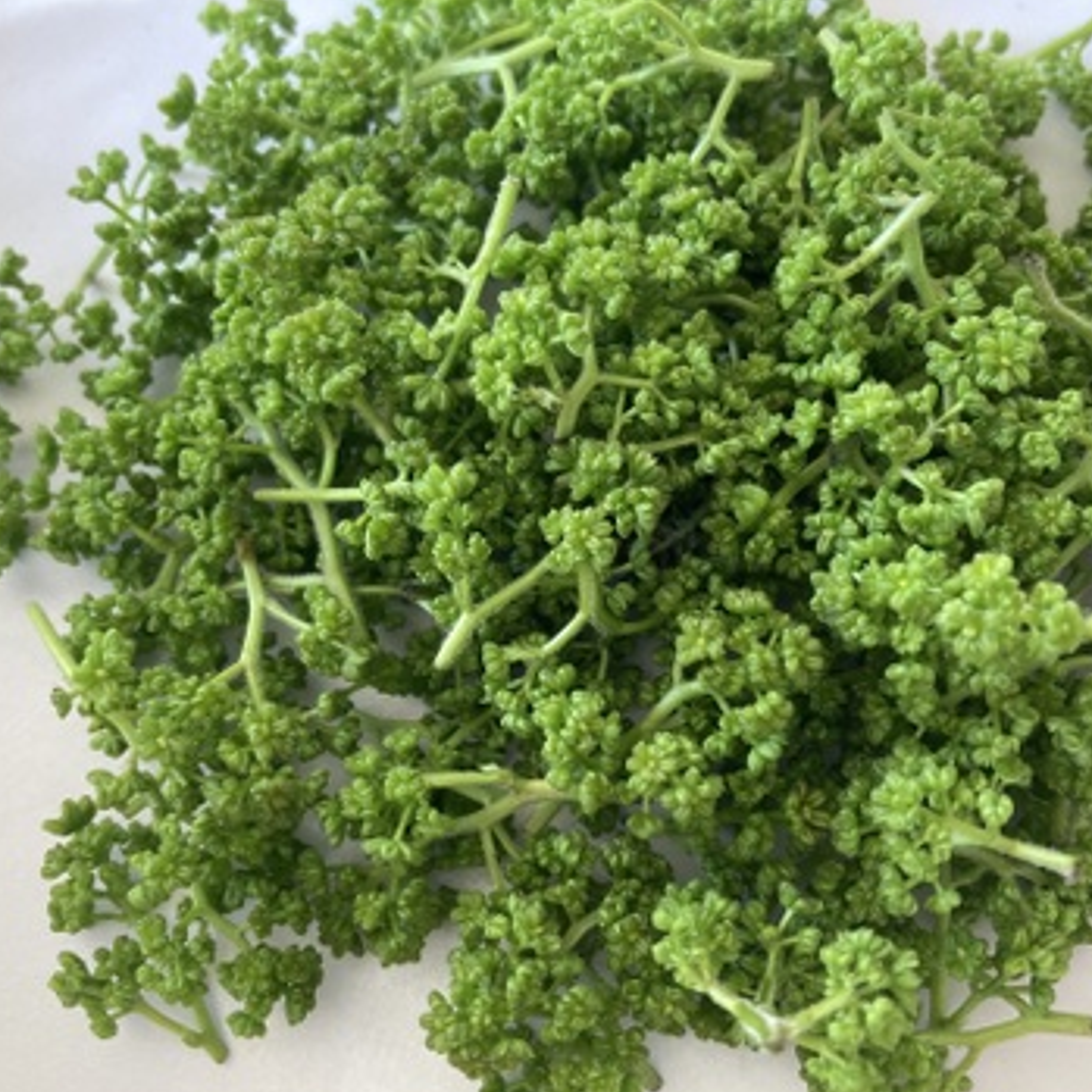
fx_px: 1213
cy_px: 551
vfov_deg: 48.5
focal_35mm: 34
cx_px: 557
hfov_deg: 48.4
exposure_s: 1/119
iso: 80
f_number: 1.8
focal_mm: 3.99
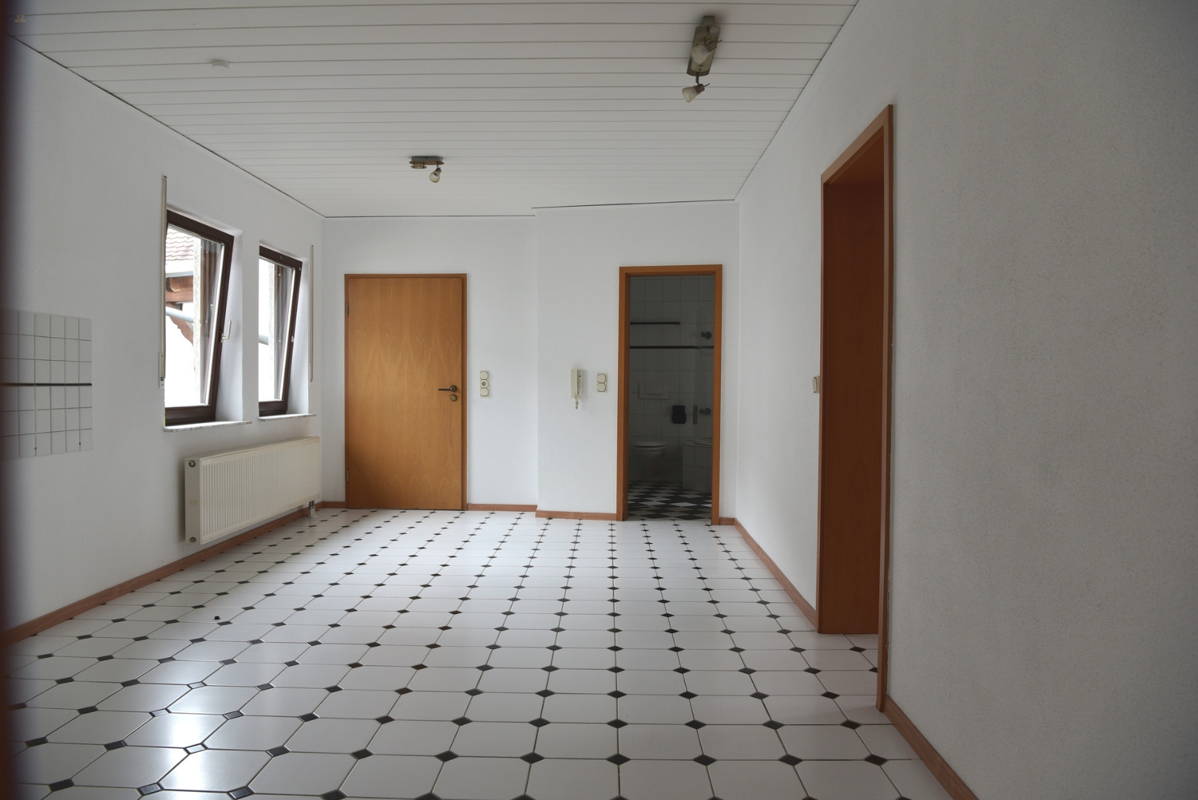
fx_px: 799
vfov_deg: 53.2
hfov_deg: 73.7
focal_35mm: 24
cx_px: 599
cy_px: 400
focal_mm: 24
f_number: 6.3
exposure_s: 1/20
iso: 400
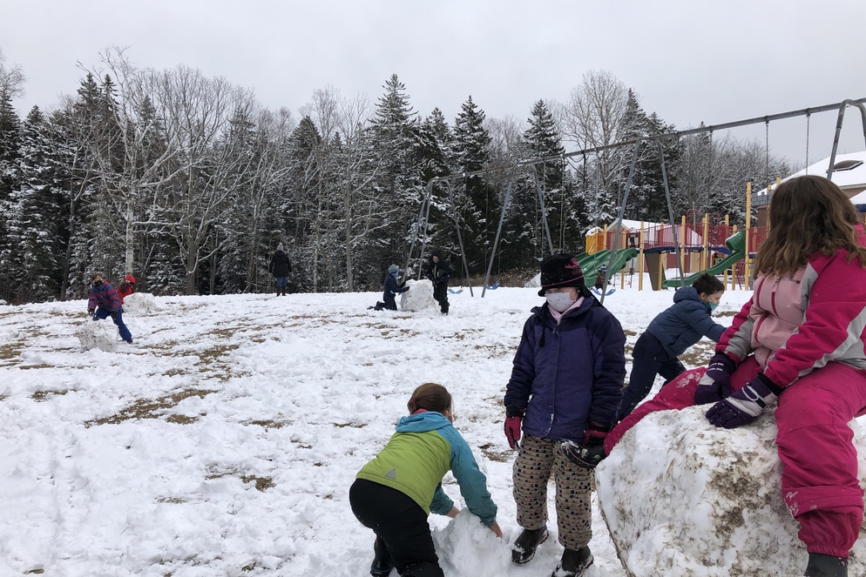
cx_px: 422
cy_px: 319
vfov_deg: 43.6
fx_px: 722
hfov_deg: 61.9
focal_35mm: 30
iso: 20
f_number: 1.8
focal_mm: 3.99
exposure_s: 1/1333
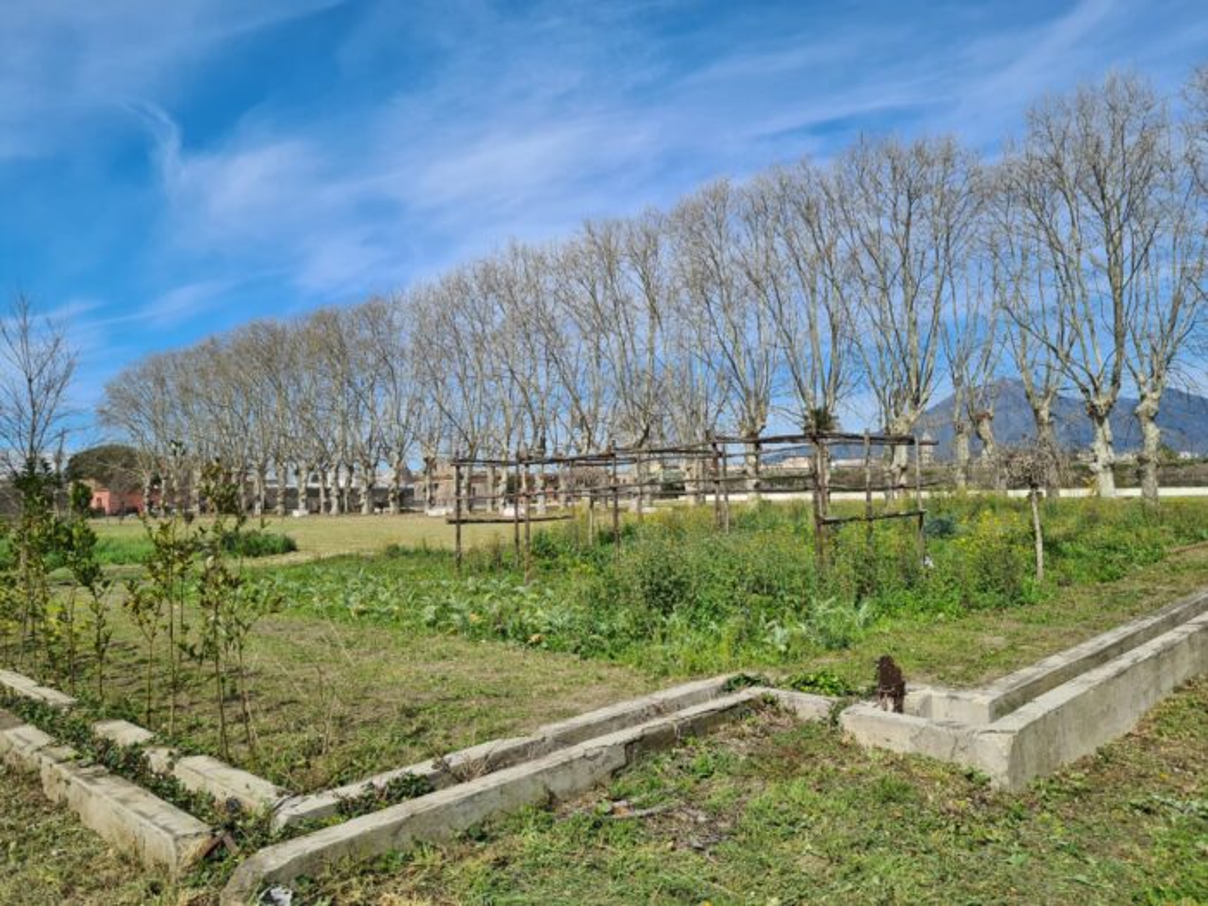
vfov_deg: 53.1
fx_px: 907
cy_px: 453
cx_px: 604
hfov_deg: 67.3
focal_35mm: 26
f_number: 1.8
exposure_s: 1/3160
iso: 50
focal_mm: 5.4
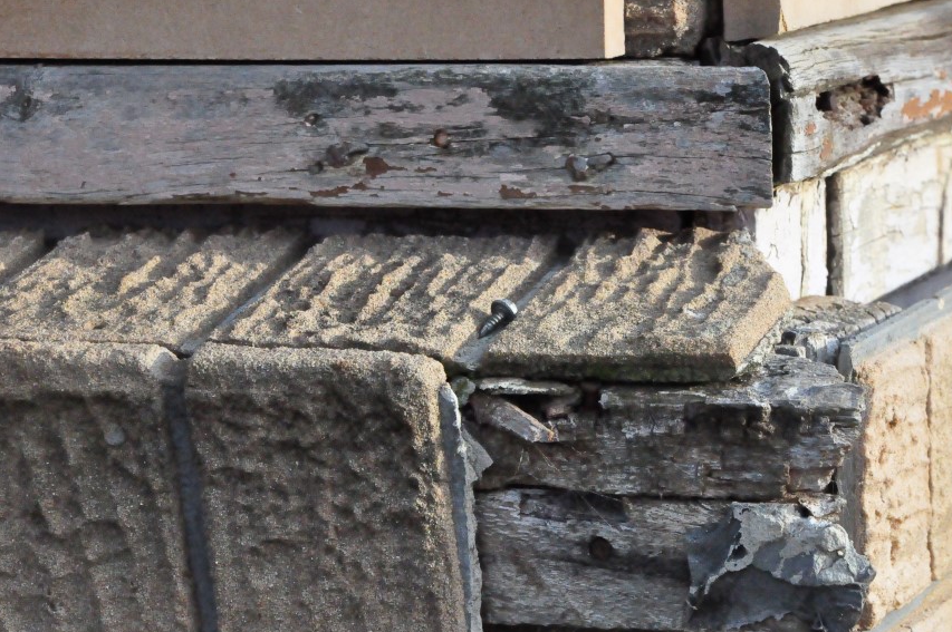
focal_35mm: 187
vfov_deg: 7.3
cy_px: 370
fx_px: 4940
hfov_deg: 11.0
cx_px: 518
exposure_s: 1/800
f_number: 13
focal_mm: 92
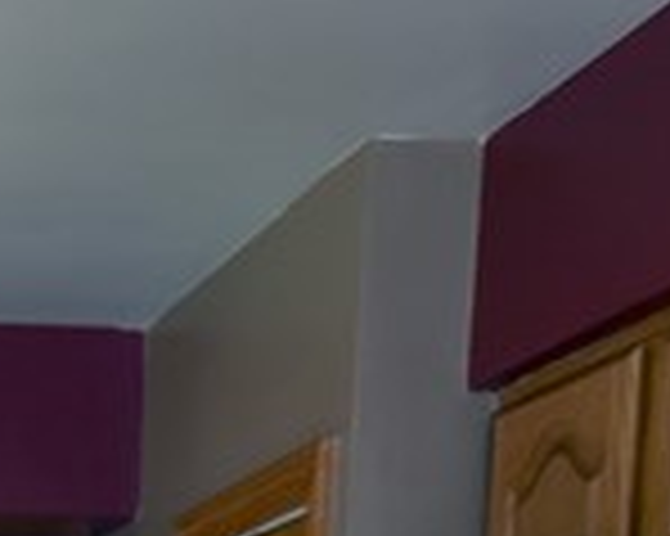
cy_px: 1180
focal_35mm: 123
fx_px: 2437
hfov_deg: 14.5
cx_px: -366
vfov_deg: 11.0
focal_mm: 18
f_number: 4
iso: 450
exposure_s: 1/60
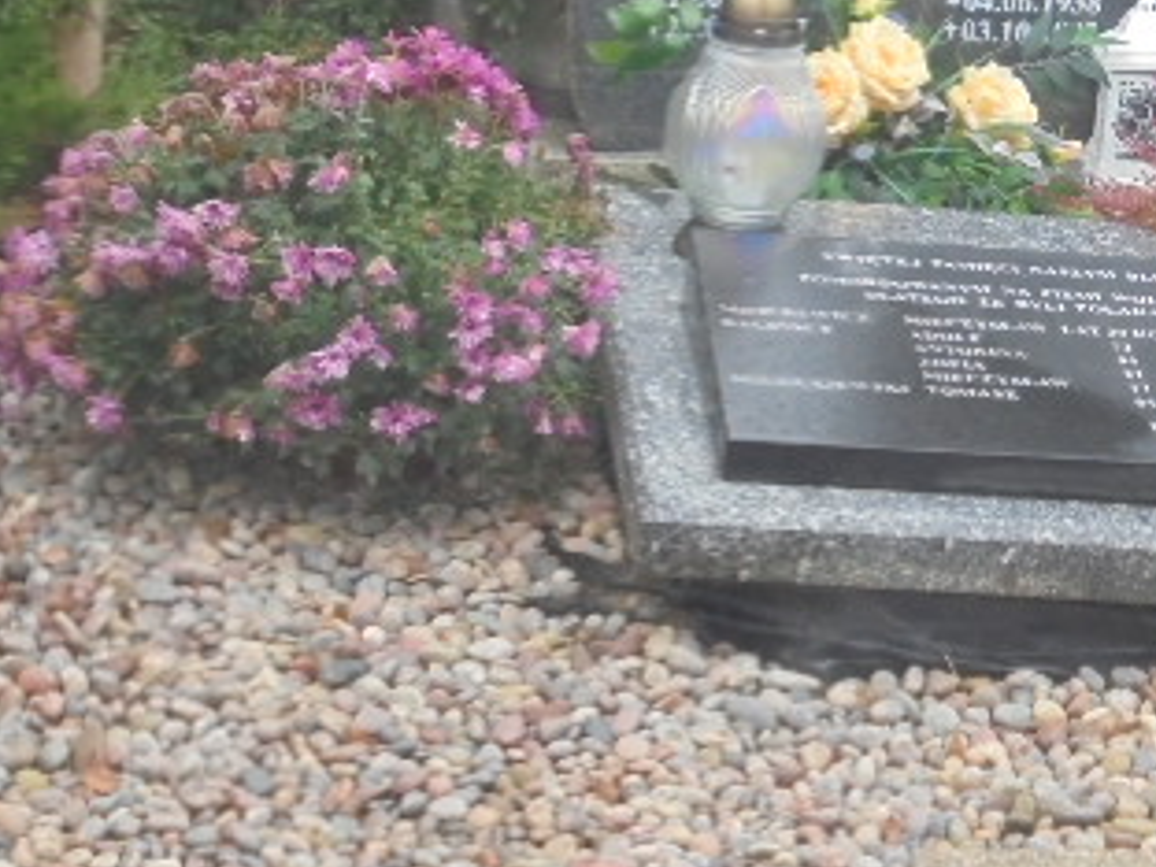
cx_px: 1093
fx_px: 3840
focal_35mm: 115
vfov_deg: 12.8
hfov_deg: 16.8
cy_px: 167
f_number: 5.2
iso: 320
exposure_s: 1/30
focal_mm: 10.1
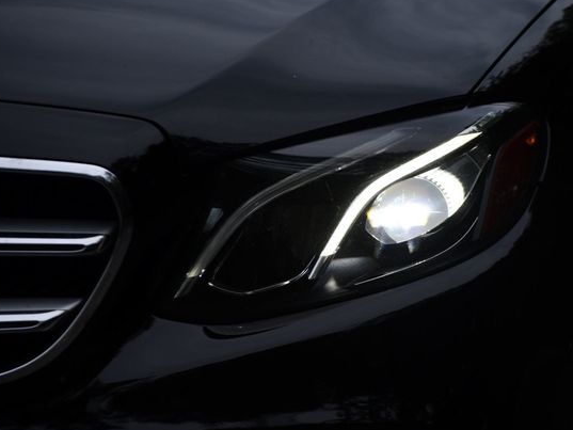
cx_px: 325
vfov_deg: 5.0
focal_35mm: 300
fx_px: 4967
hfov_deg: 6.6
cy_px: 212
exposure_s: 1/500
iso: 280
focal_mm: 175
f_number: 5.6
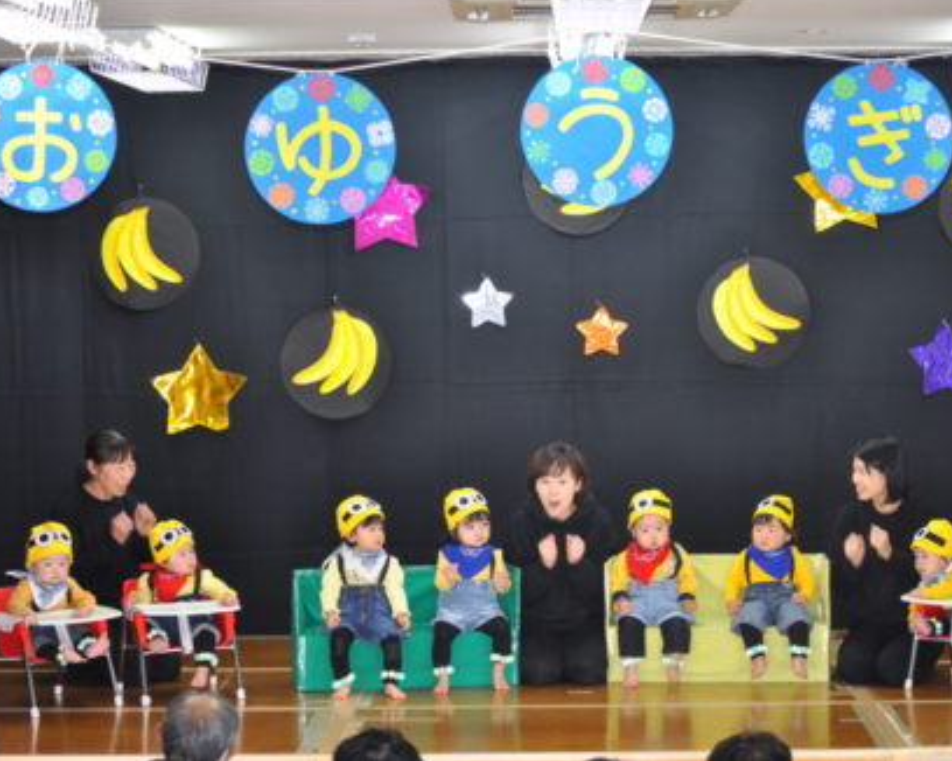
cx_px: 550
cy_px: 377
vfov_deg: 16.3
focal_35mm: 95
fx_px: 2663
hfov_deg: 20.3
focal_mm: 55
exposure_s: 1/60
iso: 640
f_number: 4
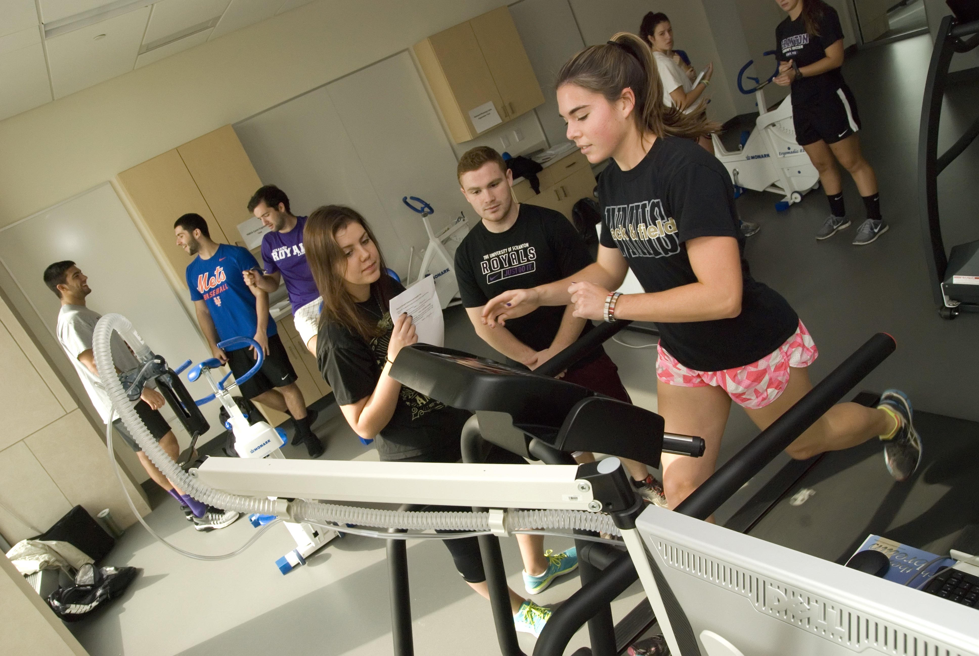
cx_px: 490
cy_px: 328
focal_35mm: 26
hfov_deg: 70.4
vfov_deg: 50.5
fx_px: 694
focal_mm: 17
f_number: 9
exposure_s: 1/200
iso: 1000
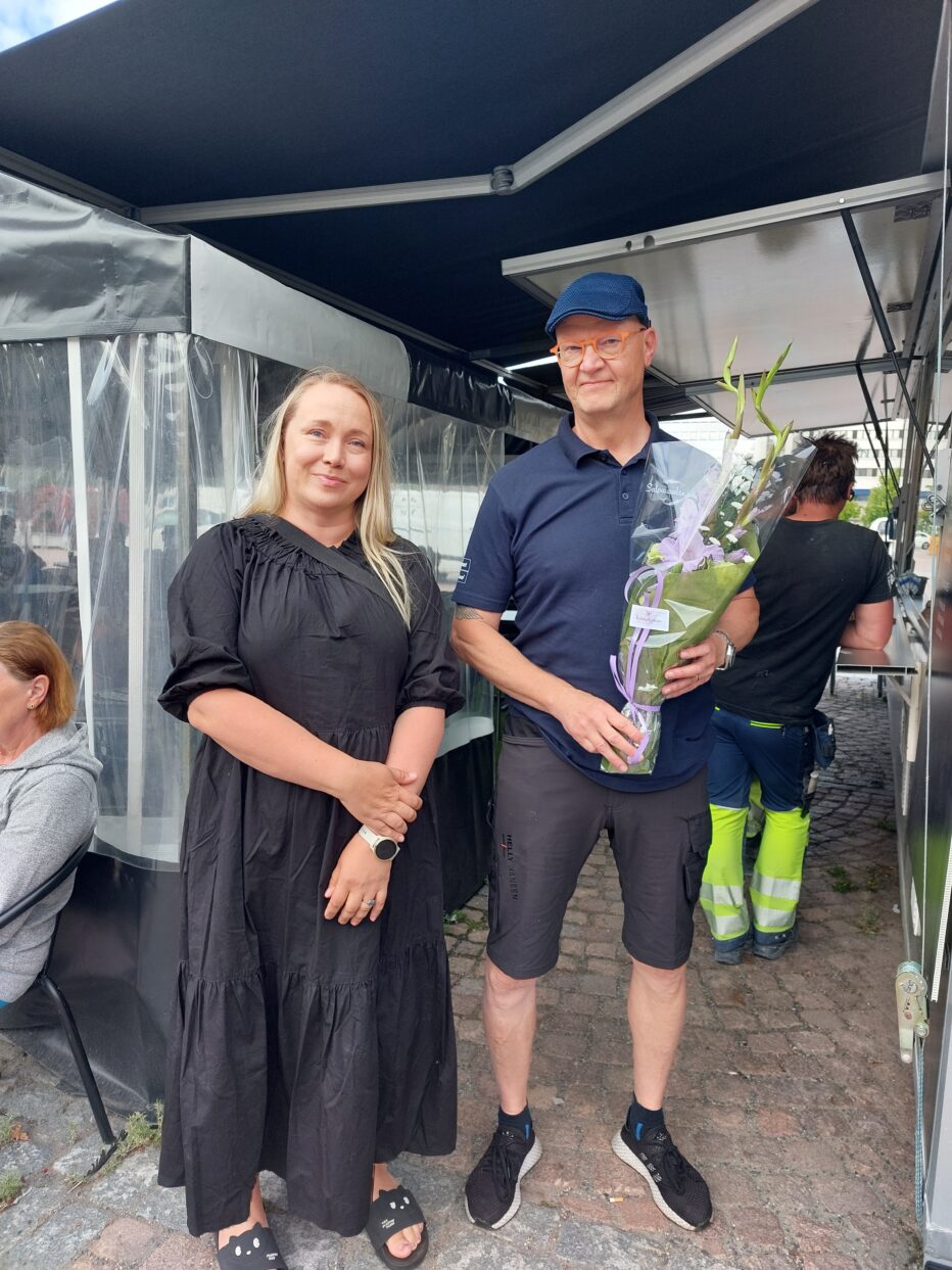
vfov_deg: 71.6
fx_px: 880
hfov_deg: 56.8
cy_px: 635
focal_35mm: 24
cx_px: 476
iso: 25
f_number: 1.8
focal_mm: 5.23
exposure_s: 1/226
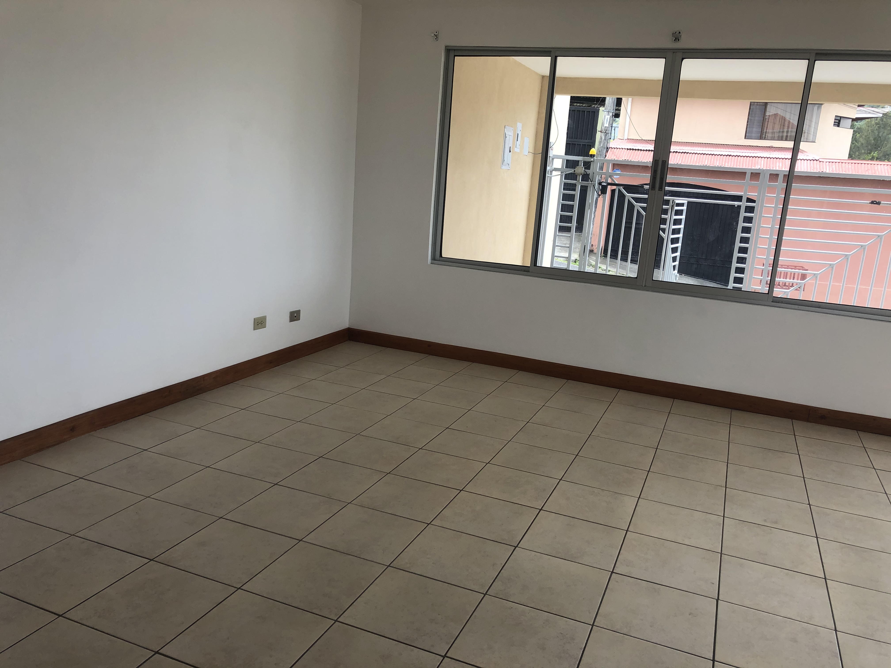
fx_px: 721
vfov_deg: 49.7
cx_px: 446
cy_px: 334
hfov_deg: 63.4
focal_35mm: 28
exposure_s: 1/269
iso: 20
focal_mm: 4
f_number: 1.8
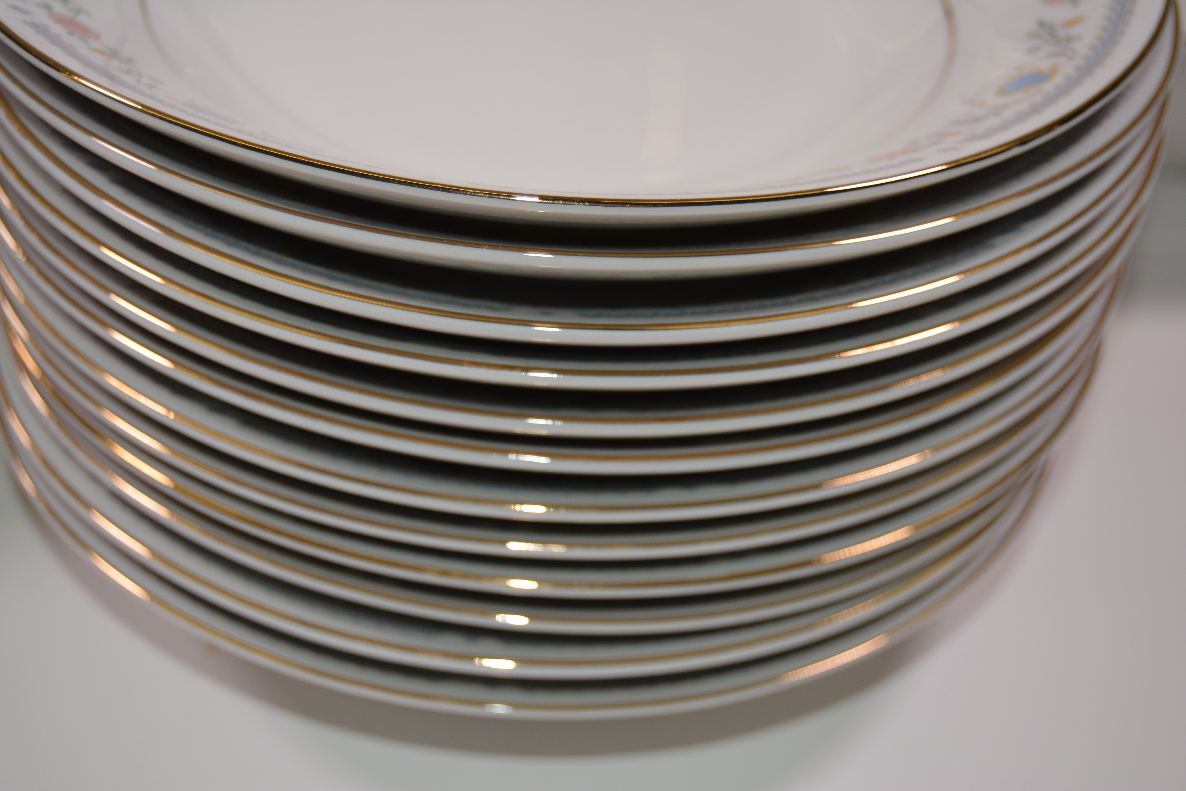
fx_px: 1977
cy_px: 396
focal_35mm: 60
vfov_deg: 22.6
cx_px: 593
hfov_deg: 33.4
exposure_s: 1/125
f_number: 5
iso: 200
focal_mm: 40
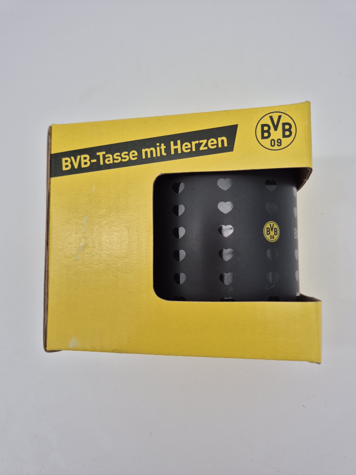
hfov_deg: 58.9
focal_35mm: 23
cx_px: 178
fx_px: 315
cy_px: 238
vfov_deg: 73.9
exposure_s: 1/180
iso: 32
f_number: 1.8
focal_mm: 5.4
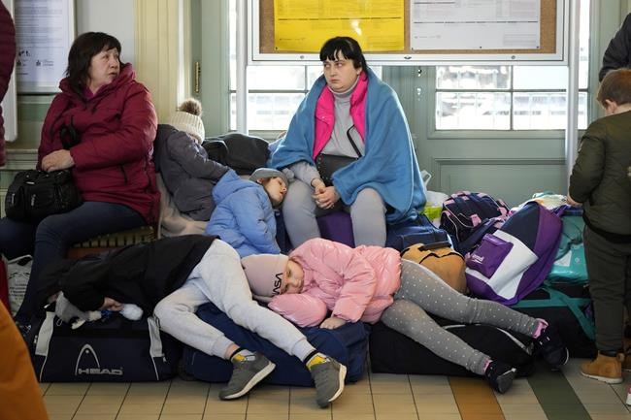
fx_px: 1752
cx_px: 316
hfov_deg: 20.4
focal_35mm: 100
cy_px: 210
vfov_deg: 13.7
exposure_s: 1/200
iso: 5000
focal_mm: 100
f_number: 4.5
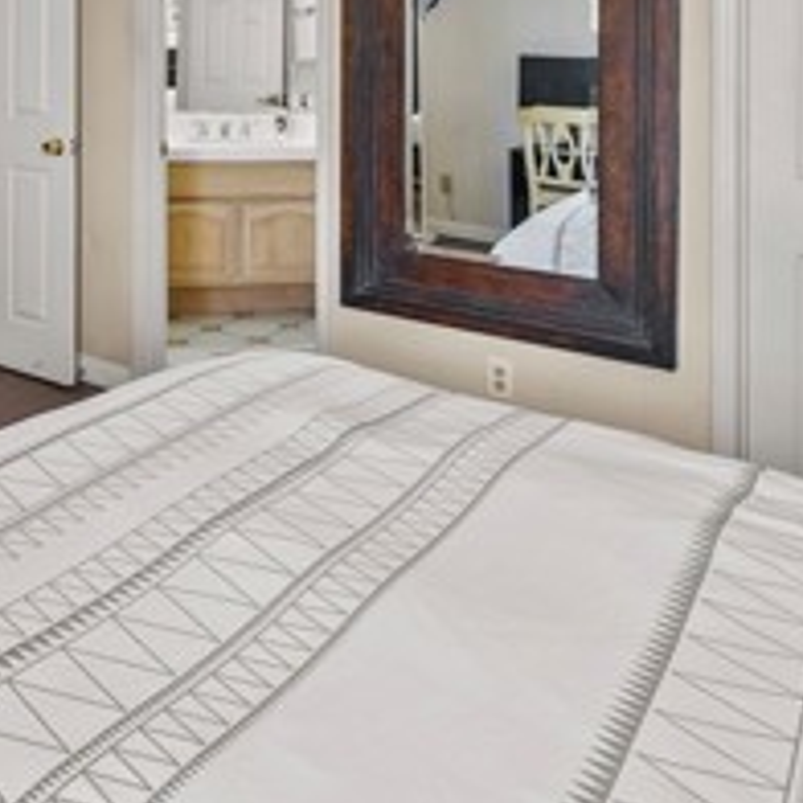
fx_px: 945
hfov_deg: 43.8
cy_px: 47
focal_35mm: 36
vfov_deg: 41.5
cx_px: 156
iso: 250
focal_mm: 13
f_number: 9
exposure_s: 1/2
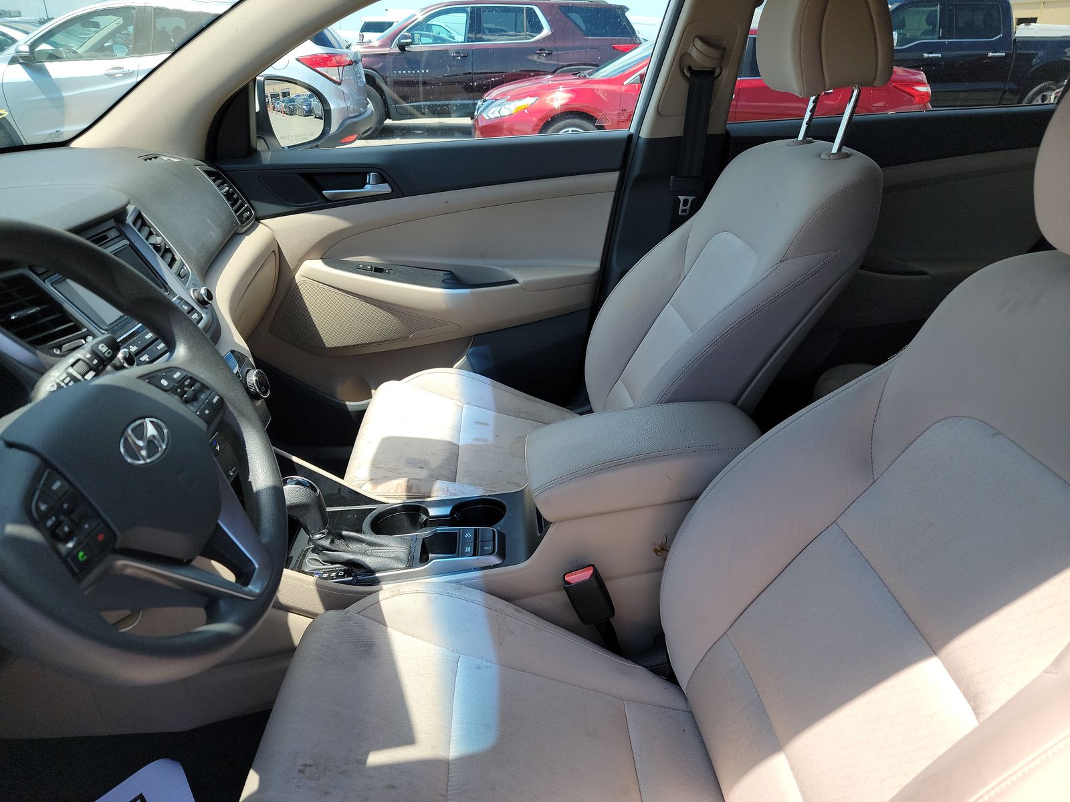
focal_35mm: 24
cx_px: 535
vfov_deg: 56.8
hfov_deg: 71.6
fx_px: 742
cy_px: 401
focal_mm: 6.7
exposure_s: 1/221
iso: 50
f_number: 1.8
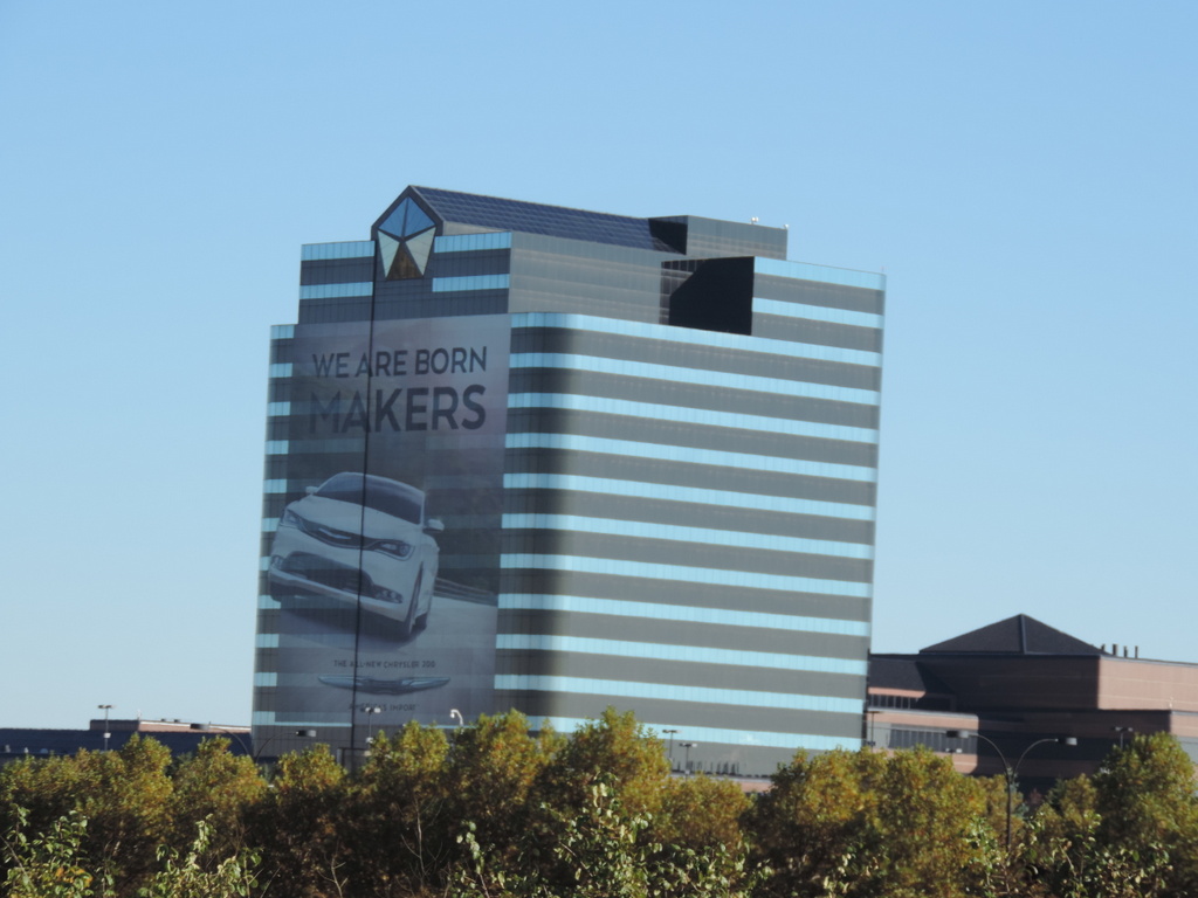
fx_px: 6403
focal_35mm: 185
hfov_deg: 10.7
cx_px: 599
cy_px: 449
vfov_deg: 8.0
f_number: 4.6
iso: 80
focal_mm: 33
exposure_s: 1/400
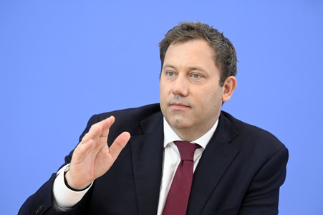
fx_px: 1076
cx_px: 162
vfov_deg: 11.4
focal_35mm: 120
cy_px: 108
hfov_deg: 17.1
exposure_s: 1/1250
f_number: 4
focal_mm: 120
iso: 4000
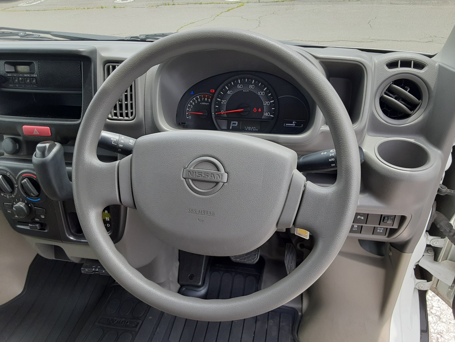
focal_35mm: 27
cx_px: 228
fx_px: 355
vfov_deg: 51.4
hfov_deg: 65.3
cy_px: 171
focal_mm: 2.91
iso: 40
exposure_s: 1/291
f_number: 1.9
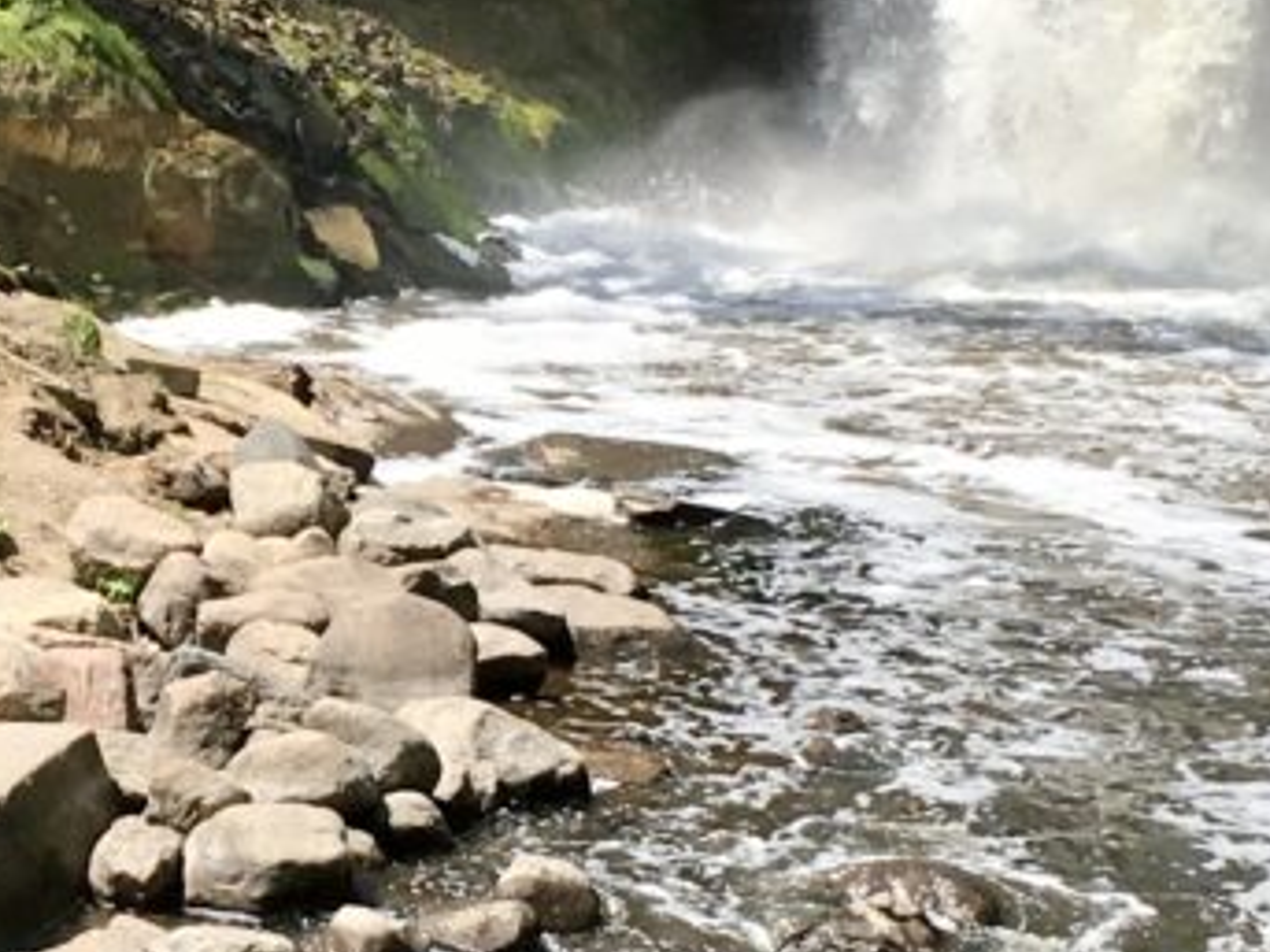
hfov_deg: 14.9
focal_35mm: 130
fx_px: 4768
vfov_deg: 11.4
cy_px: 563
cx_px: 37
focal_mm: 4.15
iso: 25
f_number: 2.2
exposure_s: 1/1012
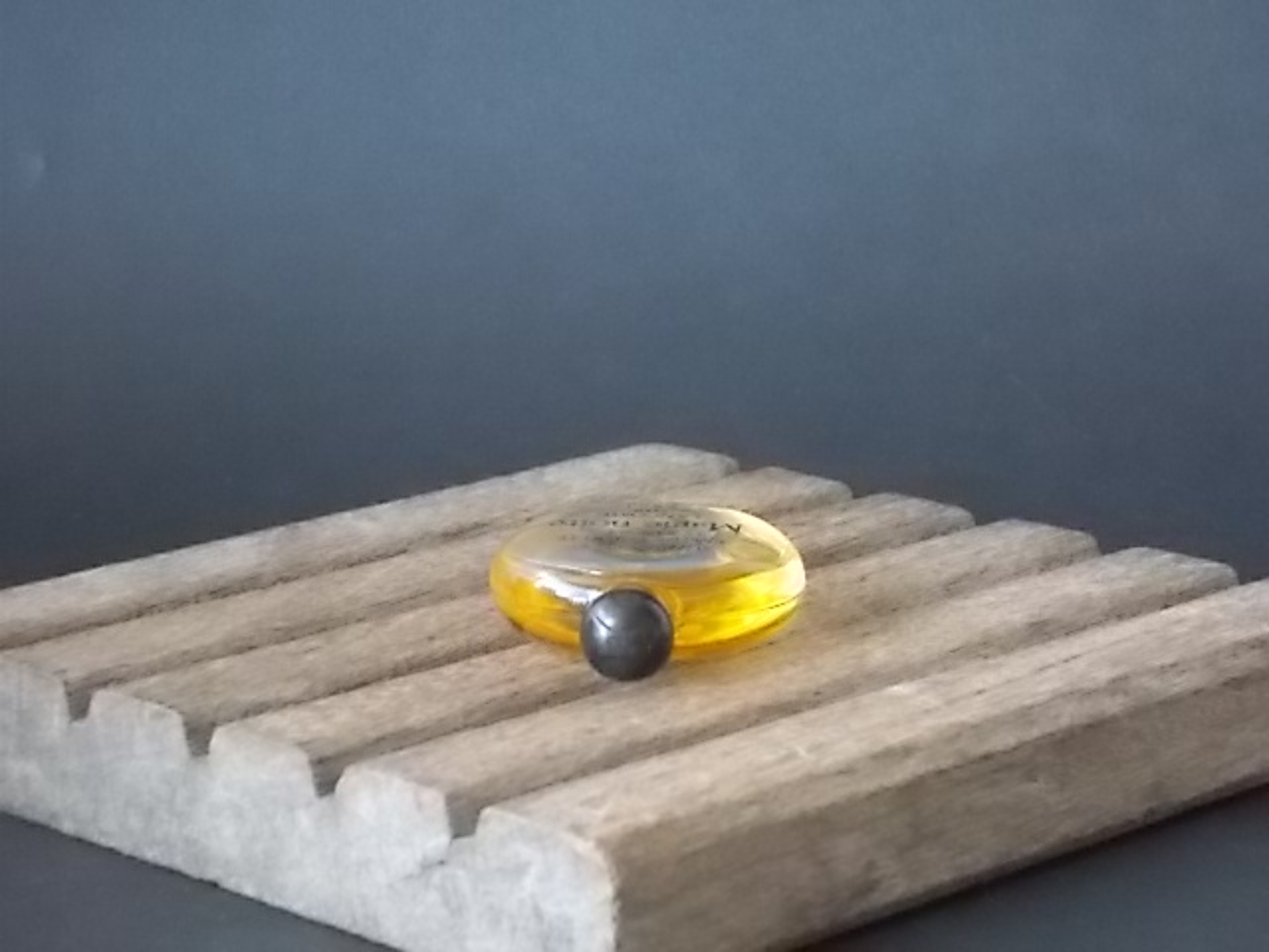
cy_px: 476
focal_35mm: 113
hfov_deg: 17.4
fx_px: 4143
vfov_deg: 13.1
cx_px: 634
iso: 800
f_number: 6
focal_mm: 20.1
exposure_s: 1/30
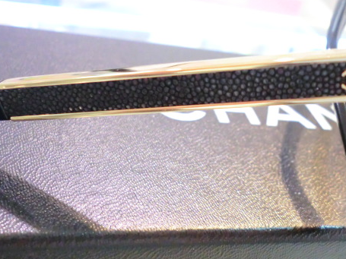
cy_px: 147
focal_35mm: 45
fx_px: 450
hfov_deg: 41.7
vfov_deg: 32.1
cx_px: 221
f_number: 3.5
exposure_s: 1/60
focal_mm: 5.8
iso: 640
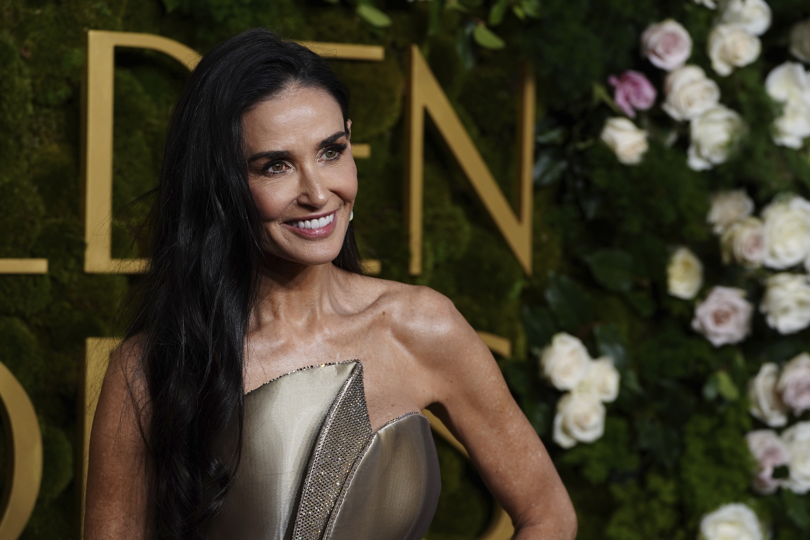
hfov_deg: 12.0
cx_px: 405
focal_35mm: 171
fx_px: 3847
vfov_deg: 8.0
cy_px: 270
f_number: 6.3
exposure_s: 1/1000
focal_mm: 171
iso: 800
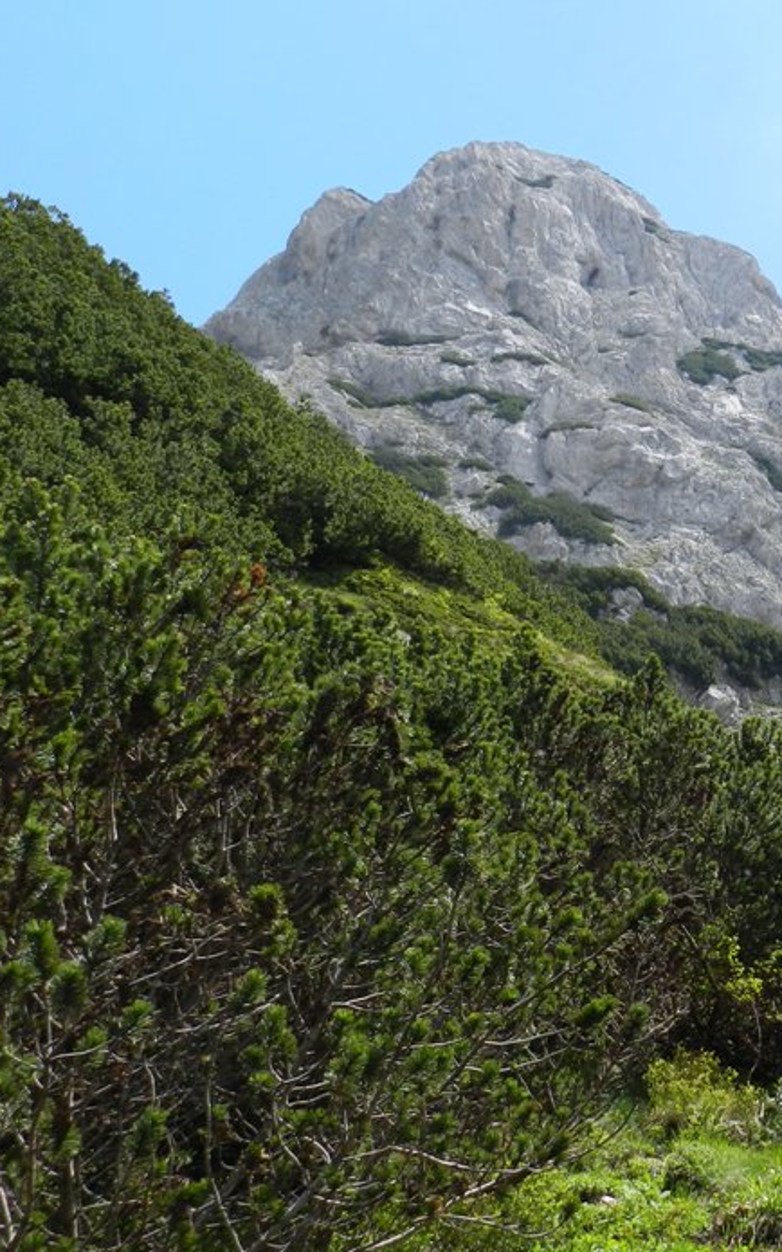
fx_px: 1706
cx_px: 786
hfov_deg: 24.6
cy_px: 659
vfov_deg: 40.3
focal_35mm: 50
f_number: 3.7
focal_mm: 5.6
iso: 160
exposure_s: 1/800
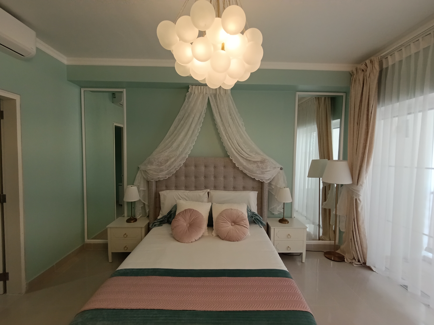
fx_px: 201
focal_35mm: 16
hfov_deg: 94.5
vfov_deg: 78.1
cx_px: 217
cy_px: 162
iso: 250
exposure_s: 1/100
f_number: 2.2
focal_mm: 1.65
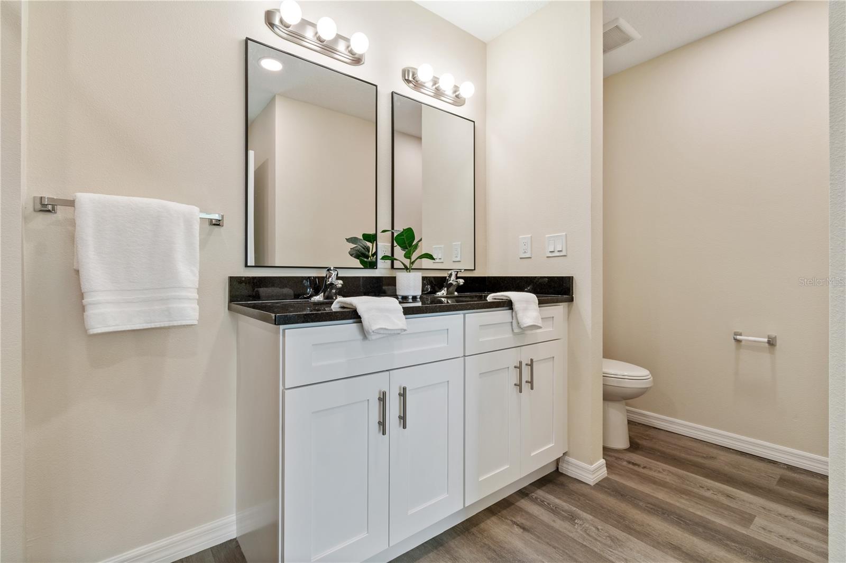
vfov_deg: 77.3
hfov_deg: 100.4
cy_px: 282
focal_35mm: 15
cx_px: 423
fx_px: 352
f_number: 7.1
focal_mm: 10
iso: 100
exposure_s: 1/5
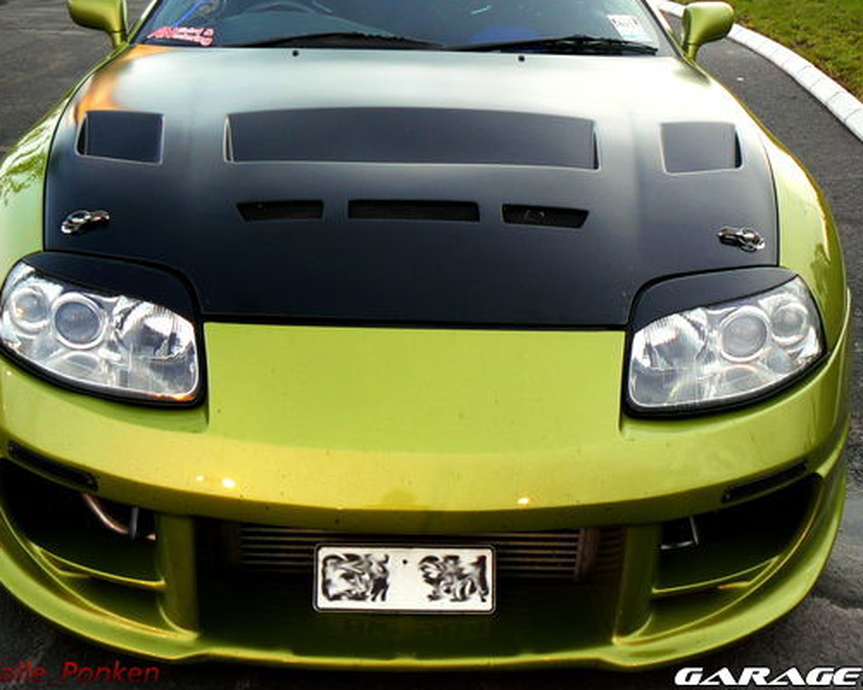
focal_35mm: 45
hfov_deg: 41.1
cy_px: 279
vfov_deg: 33.3
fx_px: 1149
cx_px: 418
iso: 80
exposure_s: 1/3.2
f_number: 2.8
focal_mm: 6
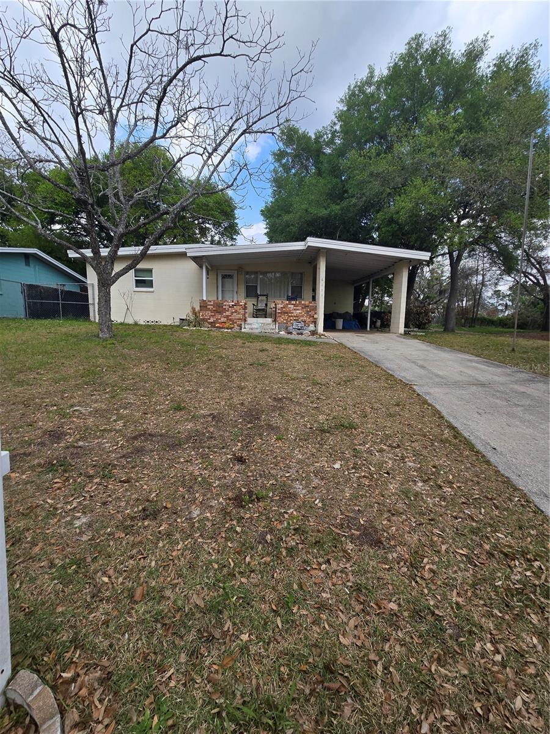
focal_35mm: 13
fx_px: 275
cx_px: 275
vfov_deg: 106.2
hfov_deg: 89.9
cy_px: 367
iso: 50
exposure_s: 1/1387
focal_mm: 2.2
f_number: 2.2
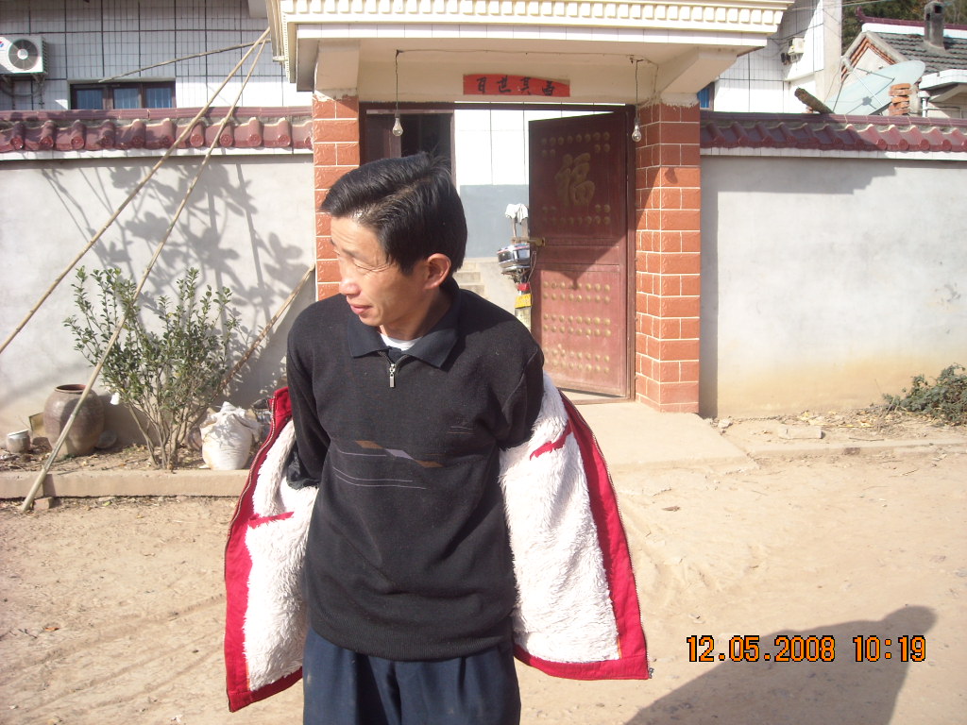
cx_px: 484
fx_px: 978
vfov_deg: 40.7
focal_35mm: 35
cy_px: 362
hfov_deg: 52.6
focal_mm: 5.7
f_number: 5.6
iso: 64
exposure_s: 1/148
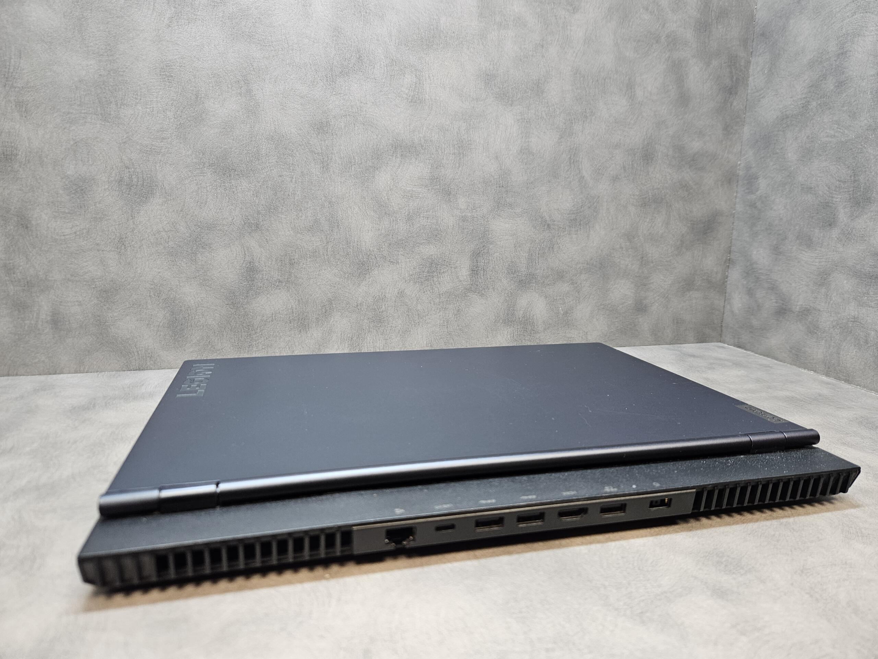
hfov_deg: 73.9
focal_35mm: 23
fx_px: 583
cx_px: 439
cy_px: 330
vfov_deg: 58.9
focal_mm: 5.4
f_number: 1.8
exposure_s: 1/100
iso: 250
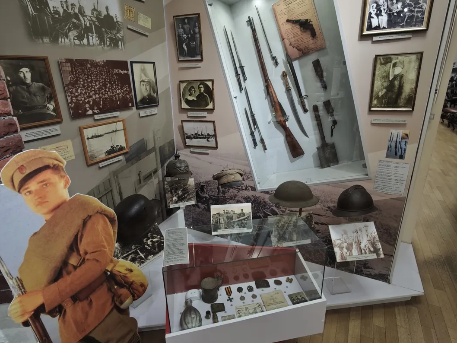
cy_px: 166
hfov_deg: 84.7
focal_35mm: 19
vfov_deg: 68.7
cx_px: 228
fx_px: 251
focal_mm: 2.16
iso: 500
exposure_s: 1/50
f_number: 2.2
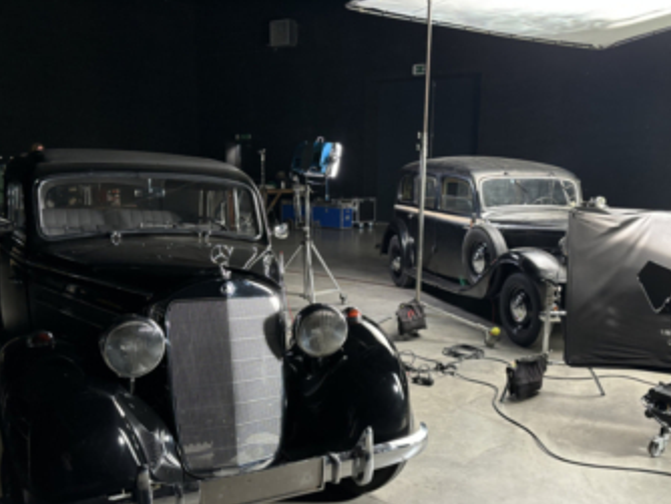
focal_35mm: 34
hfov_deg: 53.9
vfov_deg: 41.7
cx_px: 365
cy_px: 291
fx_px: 660
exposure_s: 1/60
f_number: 1.6
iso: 320
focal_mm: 6
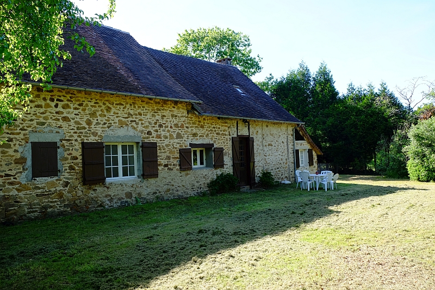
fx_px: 326
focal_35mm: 27
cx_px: 218
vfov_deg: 47.9
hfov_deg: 67.4
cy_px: 145
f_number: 5.6
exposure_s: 1/210
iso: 400
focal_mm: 18
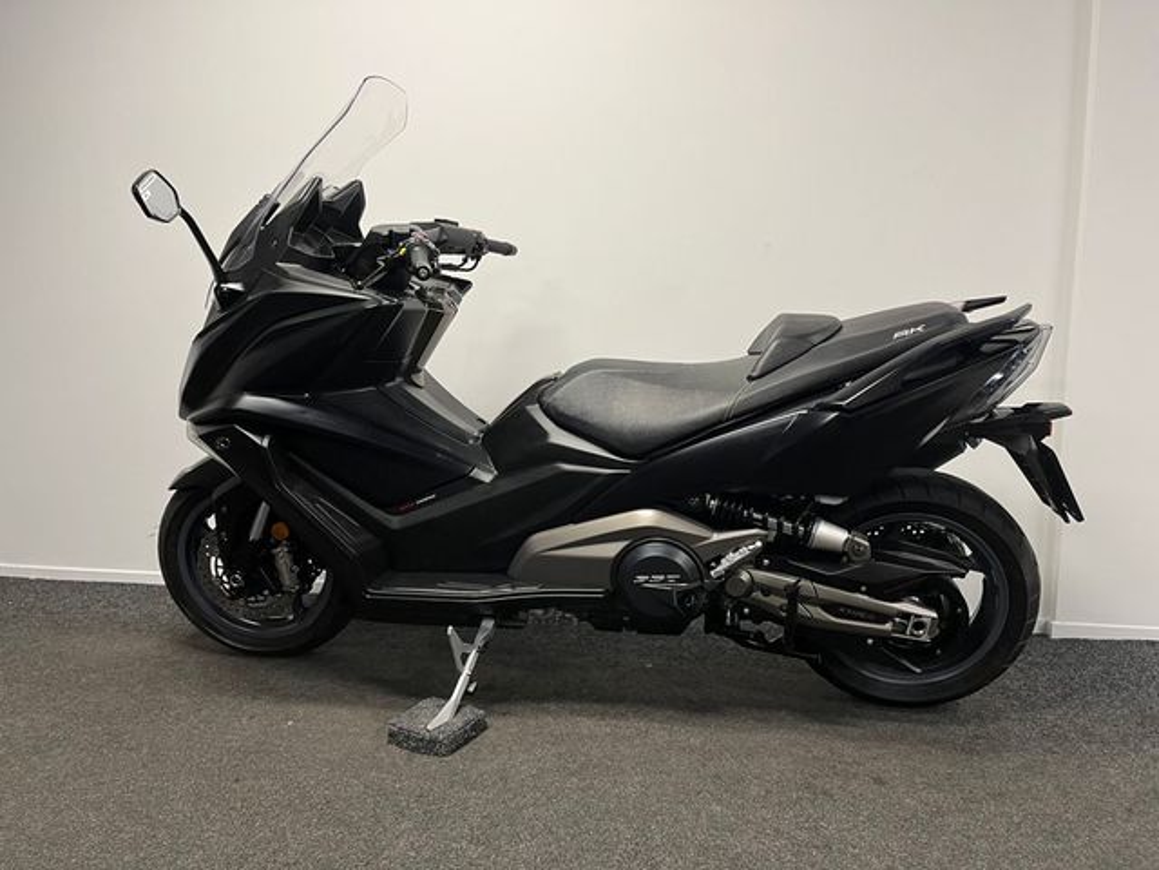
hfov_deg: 67.3
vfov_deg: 53.1
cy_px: 435
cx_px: 580
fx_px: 871
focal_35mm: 26
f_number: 1.6
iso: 100
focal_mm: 5.1
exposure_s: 1/50
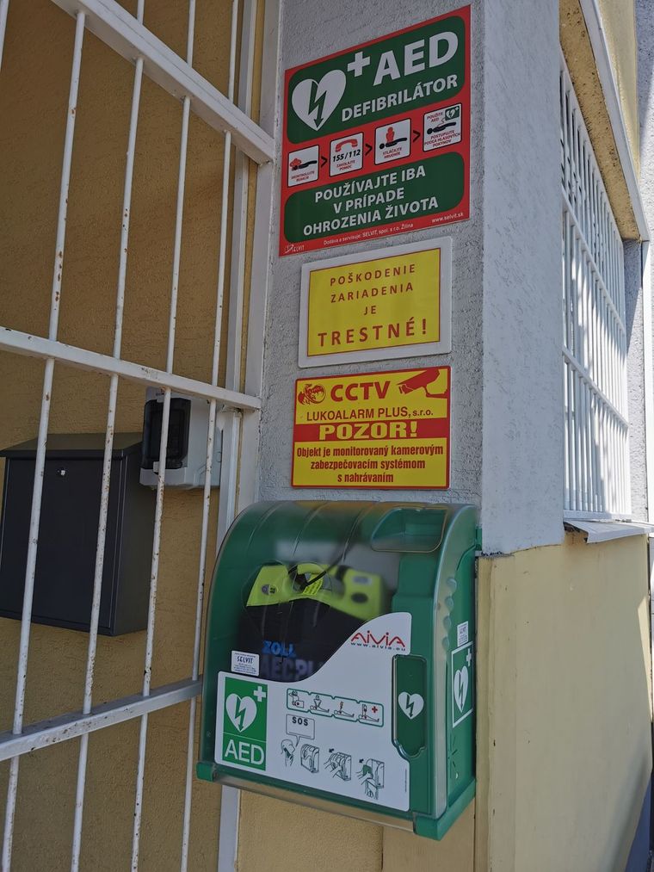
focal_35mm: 27
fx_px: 680
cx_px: 327
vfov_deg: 65.3
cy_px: 436
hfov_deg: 51.4
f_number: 1.6
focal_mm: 5.56
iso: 50
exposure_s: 1/3226
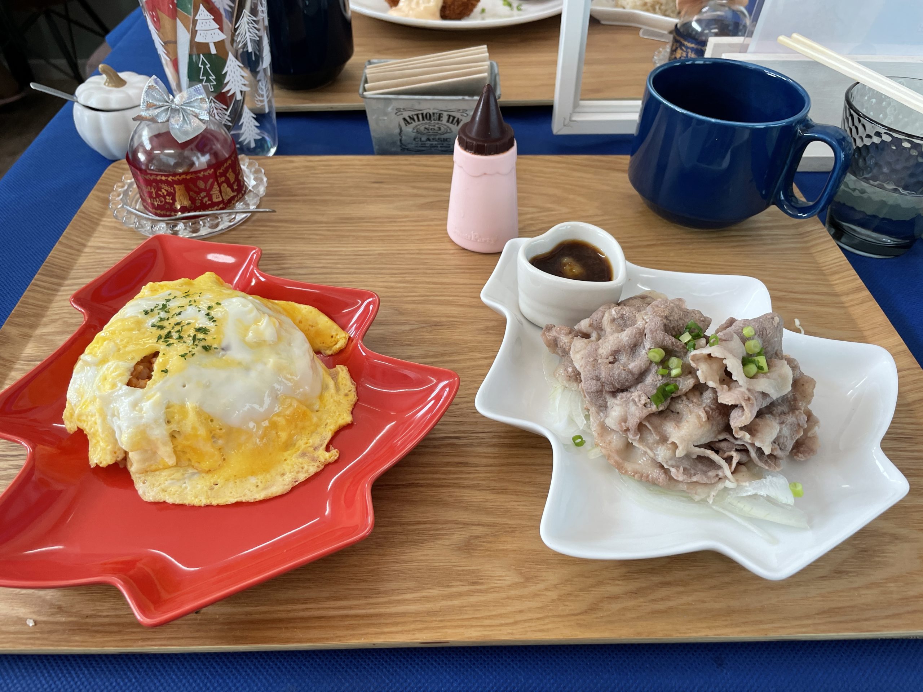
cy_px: 346
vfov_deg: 53.1
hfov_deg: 67.3
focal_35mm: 26
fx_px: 693
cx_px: 462
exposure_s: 1/100
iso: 125
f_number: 1.6
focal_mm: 4.2
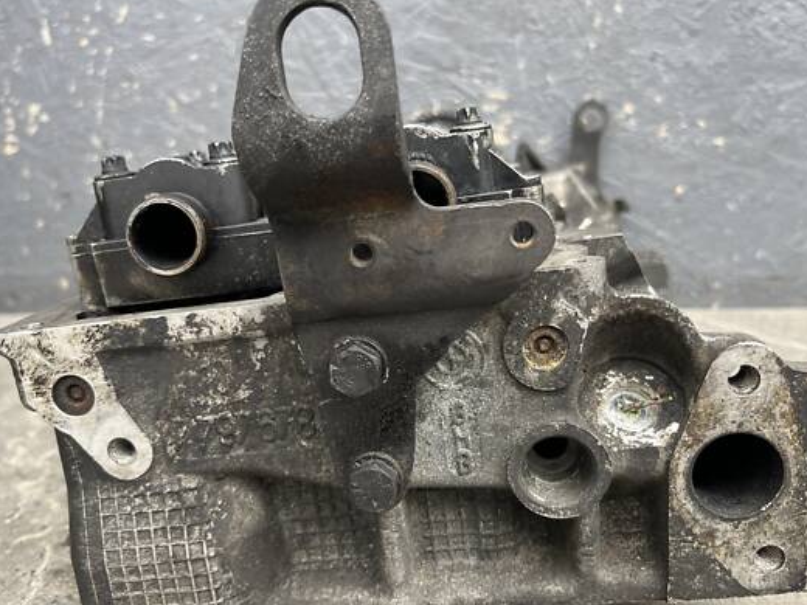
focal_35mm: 32
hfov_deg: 56.8
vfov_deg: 44.2
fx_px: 746
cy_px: 310
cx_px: 417
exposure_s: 1/121
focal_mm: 5.1
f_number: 1.6
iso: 100
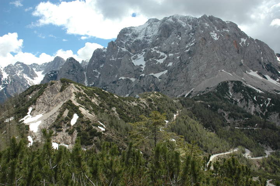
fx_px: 210
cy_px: 93
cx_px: 140
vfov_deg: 47.9
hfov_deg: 67.4
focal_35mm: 27
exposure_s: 1/320
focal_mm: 18
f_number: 9
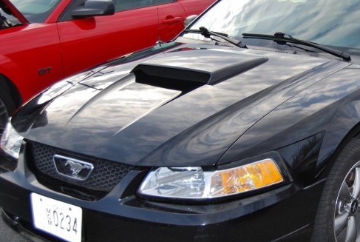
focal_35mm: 64
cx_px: 291
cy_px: 110
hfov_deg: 30.5
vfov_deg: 21.3
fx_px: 641
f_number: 4.2
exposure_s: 1/160
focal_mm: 26
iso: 100
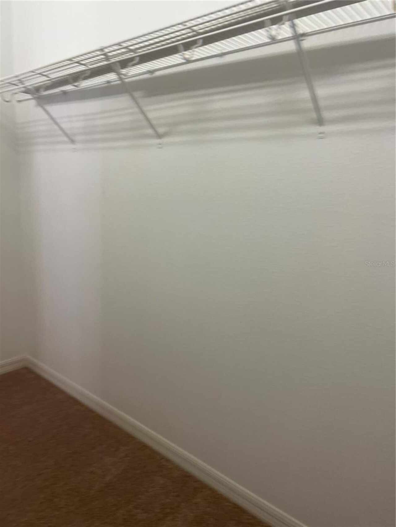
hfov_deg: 53.1
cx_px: 198
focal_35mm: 26
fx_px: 396
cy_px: 264
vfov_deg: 67.3
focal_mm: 5.7
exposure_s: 1/120
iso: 125
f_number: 1.5
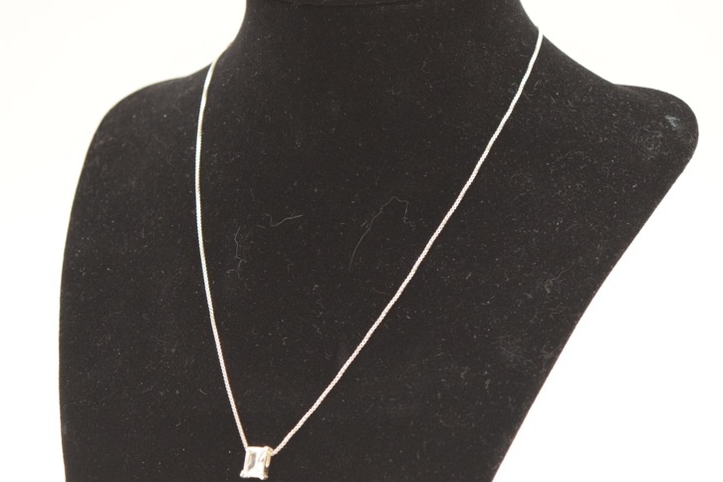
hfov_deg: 18.0
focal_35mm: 114
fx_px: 2283
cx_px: 337
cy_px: 237
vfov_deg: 12.1
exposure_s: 1/60
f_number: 5.6
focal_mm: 55
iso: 1400
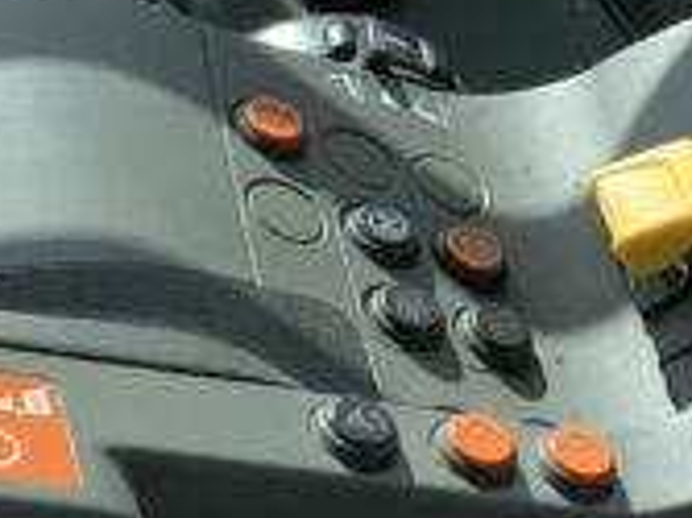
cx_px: 696
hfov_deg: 11.0
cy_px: 0
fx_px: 3556
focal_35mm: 178
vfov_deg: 8.3
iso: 16
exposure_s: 1/829
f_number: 1.8
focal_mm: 3
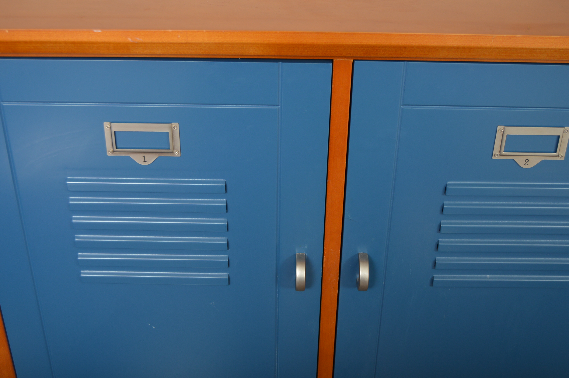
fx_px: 711
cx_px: 284
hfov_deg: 43.6
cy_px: 189
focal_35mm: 45
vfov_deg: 29.8
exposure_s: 1/200
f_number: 4.2
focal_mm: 30
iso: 200
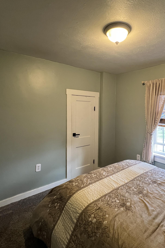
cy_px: 120
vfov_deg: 86.9
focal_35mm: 19
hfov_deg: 63.8
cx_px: 101
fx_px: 131
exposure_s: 1/60
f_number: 1.8
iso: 500
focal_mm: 1.57
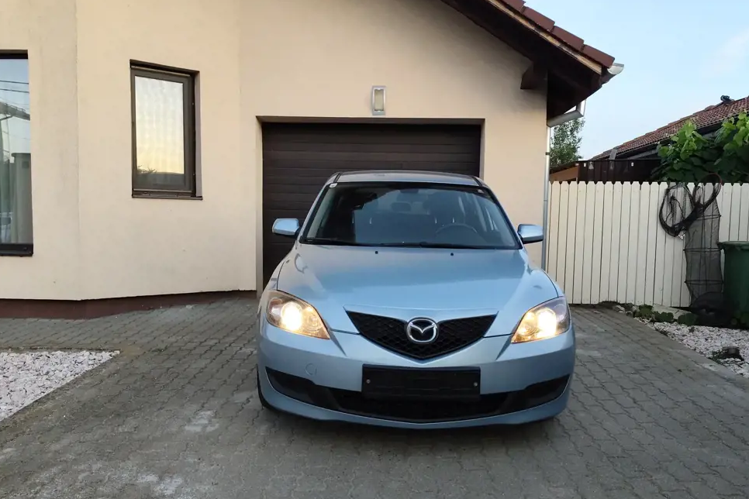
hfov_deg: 65.5
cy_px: 263
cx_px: 382
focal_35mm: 28
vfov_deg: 46.4
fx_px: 583
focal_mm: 6.19
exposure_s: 1/100
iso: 400
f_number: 1.65
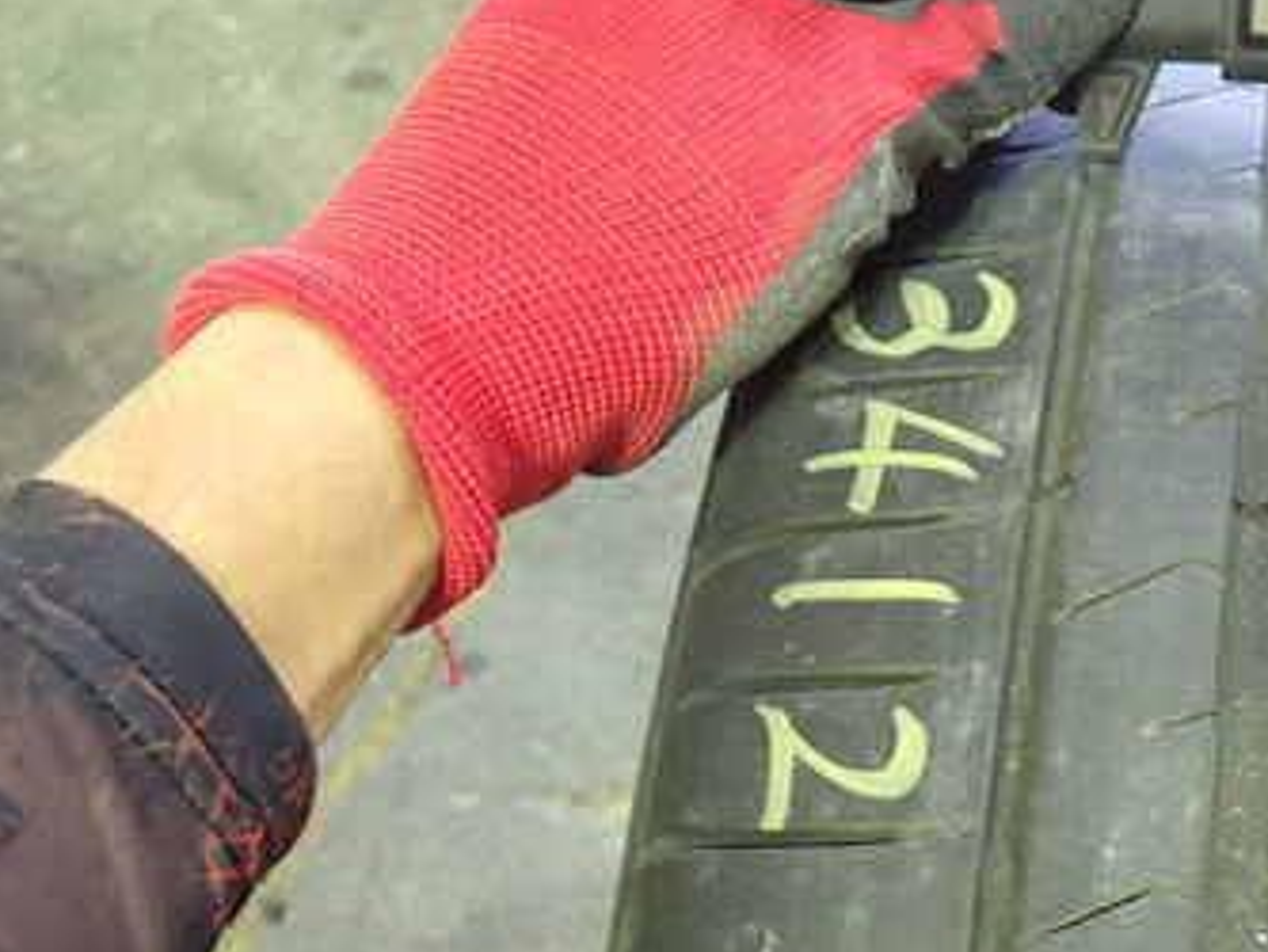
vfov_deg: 26.9
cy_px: 628
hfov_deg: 33.9
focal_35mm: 54
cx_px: 1104
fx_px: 1979
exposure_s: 1/25
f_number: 2.3
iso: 800
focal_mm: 5.4
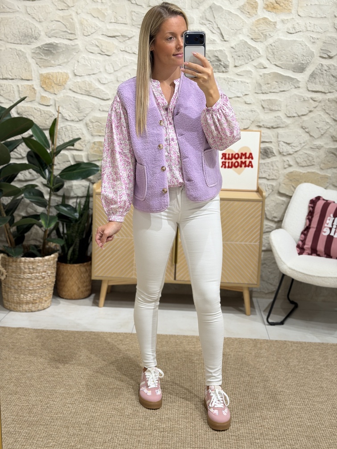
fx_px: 623
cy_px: 224
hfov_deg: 30.3
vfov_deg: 39.7
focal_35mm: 48
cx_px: 168
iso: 50
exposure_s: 1/100
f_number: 1.78
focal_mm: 6.76
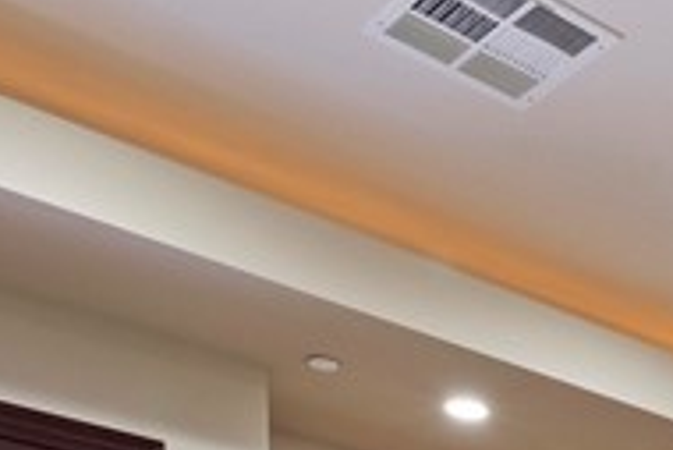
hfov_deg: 21.6
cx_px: 978
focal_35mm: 80
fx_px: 1497
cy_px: 964
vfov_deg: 13.8
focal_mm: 14
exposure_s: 1/1.25
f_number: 8
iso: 640
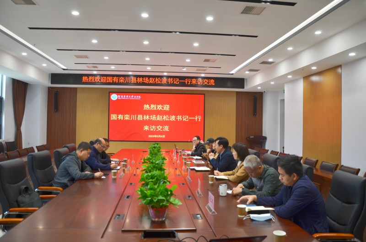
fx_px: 274
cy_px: 121
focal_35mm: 27
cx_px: 183
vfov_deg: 47.7
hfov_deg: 67.5
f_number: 4
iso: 200
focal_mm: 18
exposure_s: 1/60
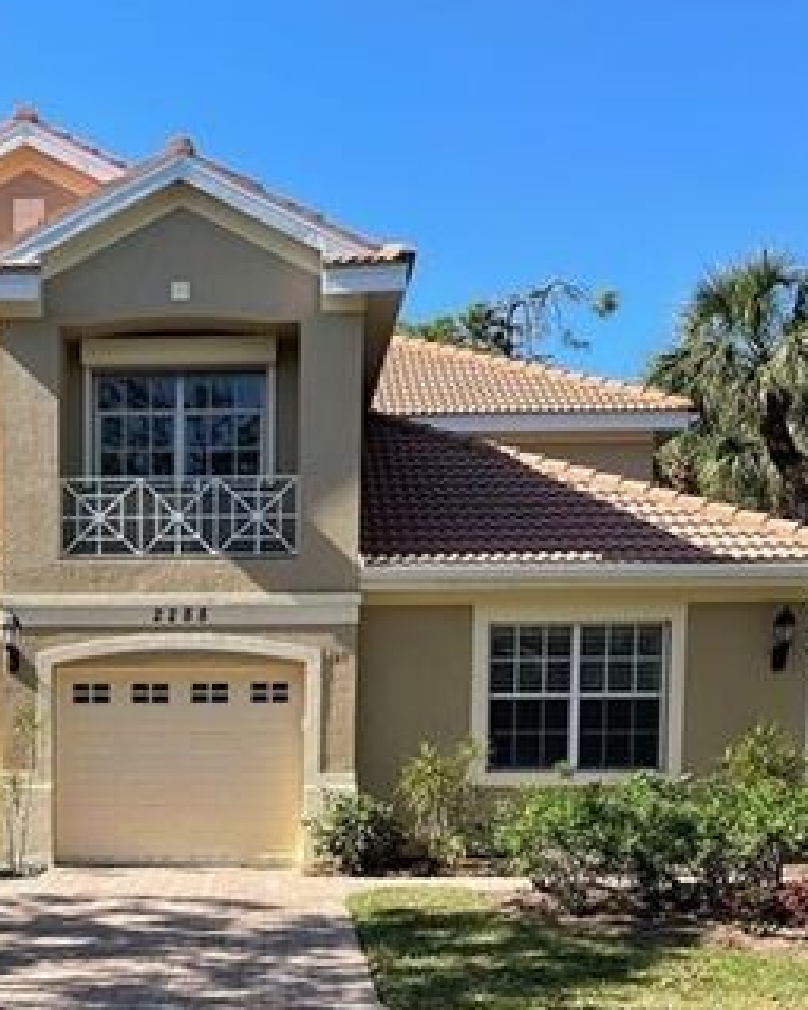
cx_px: 146
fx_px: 1585
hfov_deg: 27.9
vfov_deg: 33.6
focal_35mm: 53
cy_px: 901
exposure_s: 1/1667
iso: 32
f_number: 1.6
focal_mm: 4.2
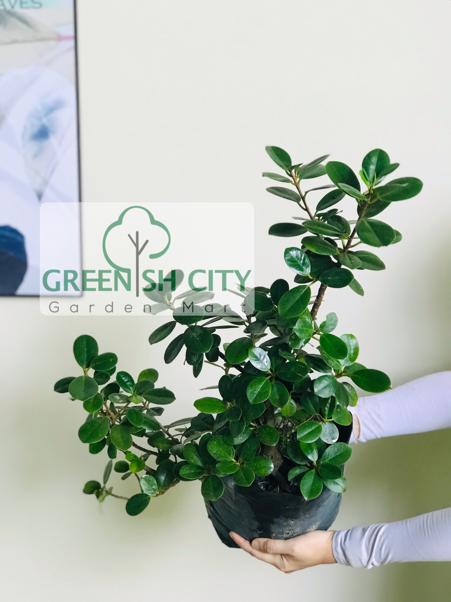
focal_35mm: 57
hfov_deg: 25.7
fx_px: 990
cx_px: 226
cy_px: 301
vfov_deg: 33.8
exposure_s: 1/50
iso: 64
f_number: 2.8
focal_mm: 6.6
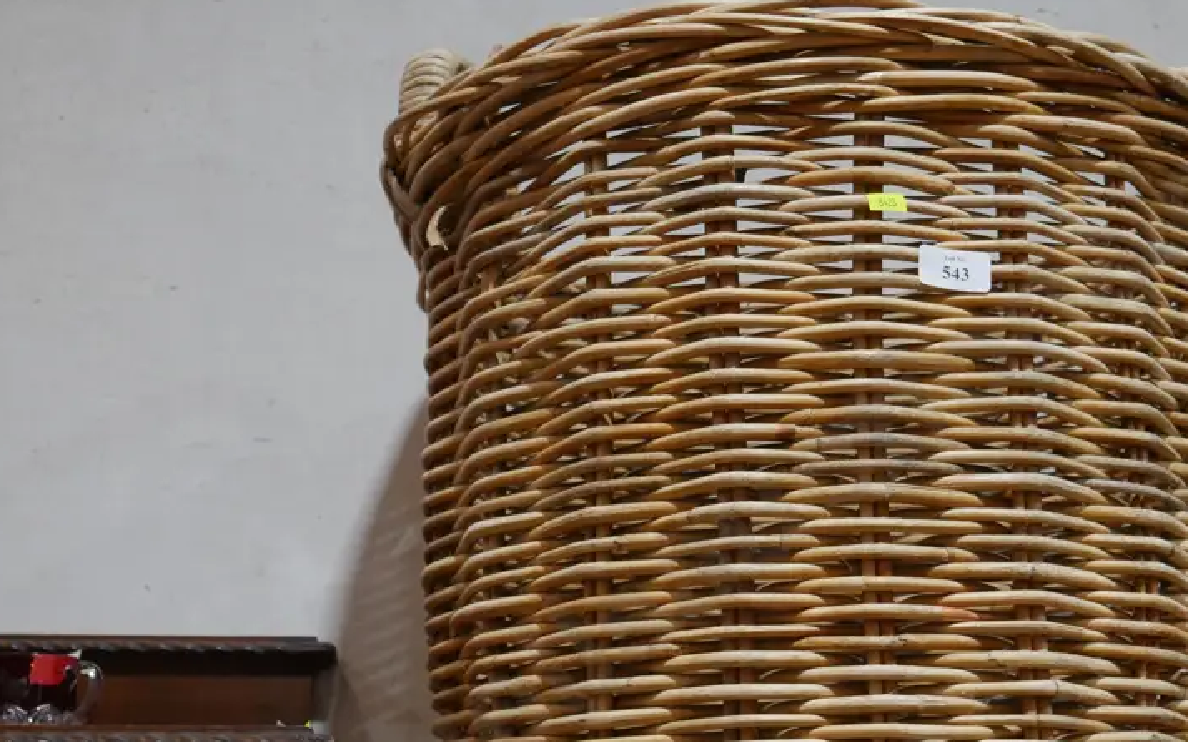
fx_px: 2266
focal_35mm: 70
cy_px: 515
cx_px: 775
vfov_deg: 18.5
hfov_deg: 29.2
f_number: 5.1
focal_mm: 23
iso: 500
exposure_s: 1/60
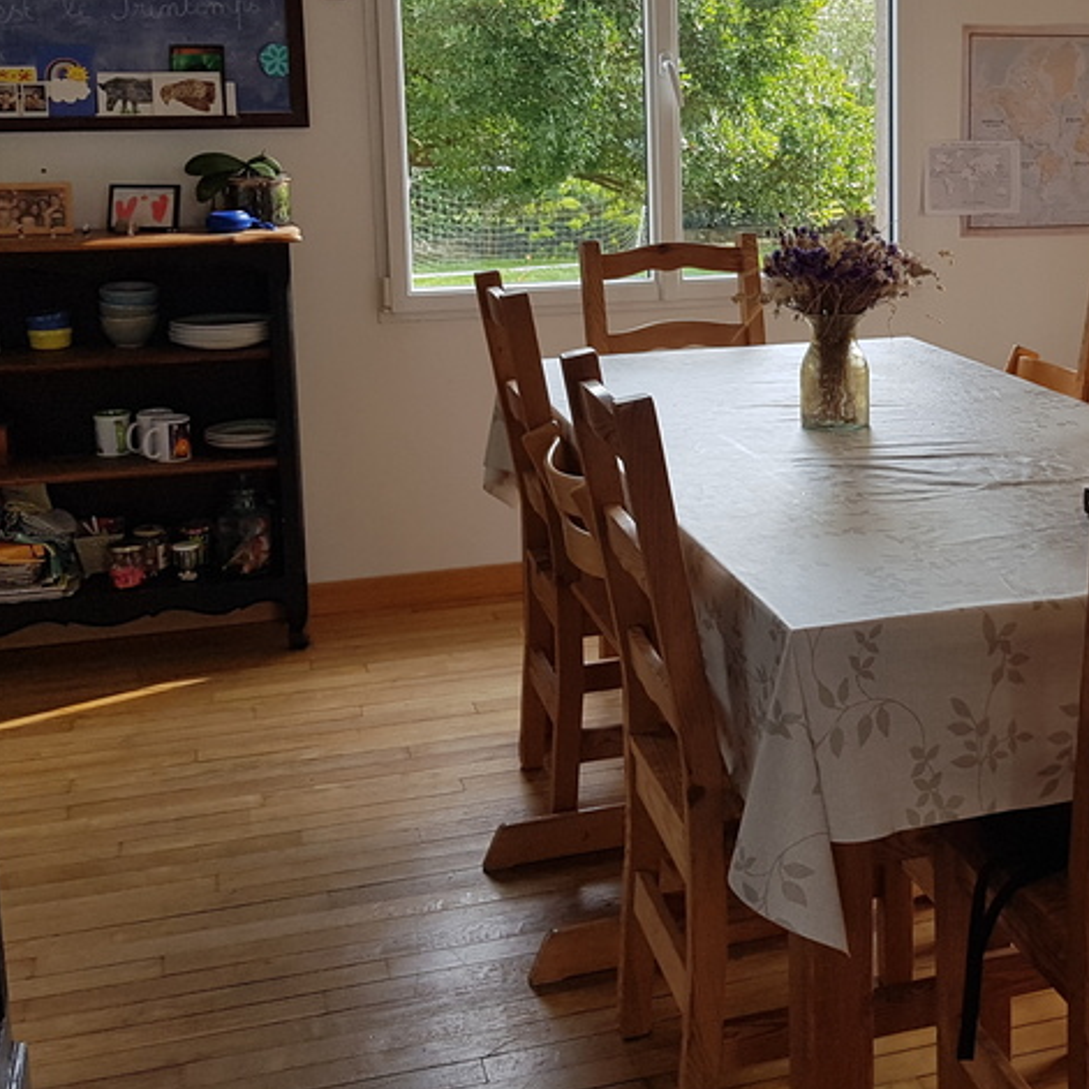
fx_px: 1780
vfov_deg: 33.5
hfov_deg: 32.6
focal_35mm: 50
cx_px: 948
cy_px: 305
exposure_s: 1/276
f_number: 1.7
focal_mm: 4.2
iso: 50
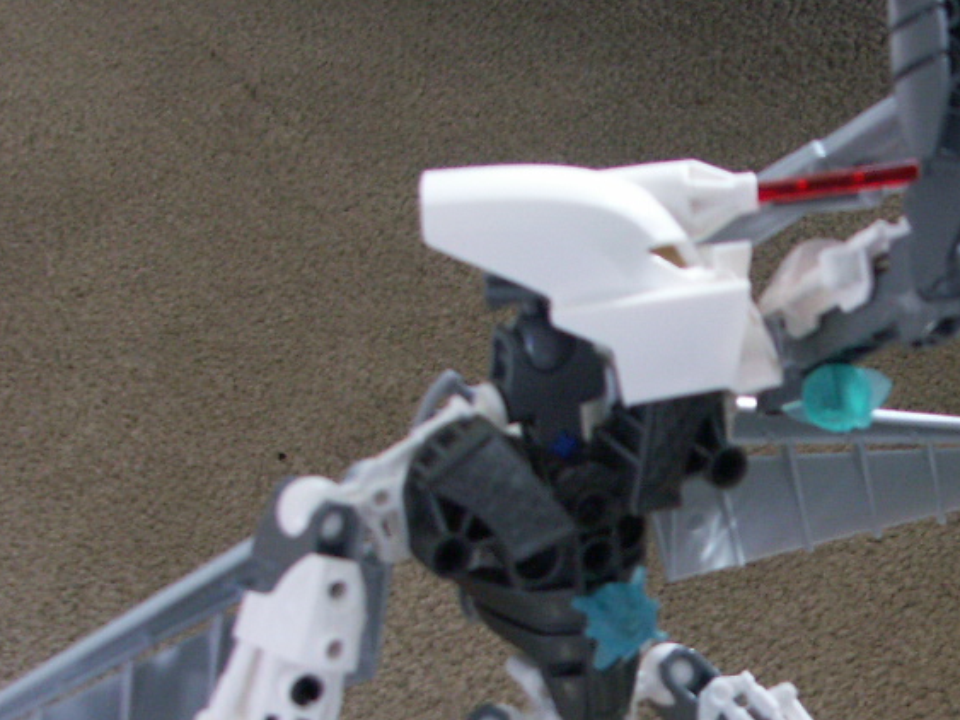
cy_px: 747
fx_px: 2523
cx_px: 1096
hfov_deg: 20.4
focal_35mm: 91
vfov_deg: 15.9
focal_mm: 8.23
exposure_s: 1/50
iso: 125
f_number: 2.8
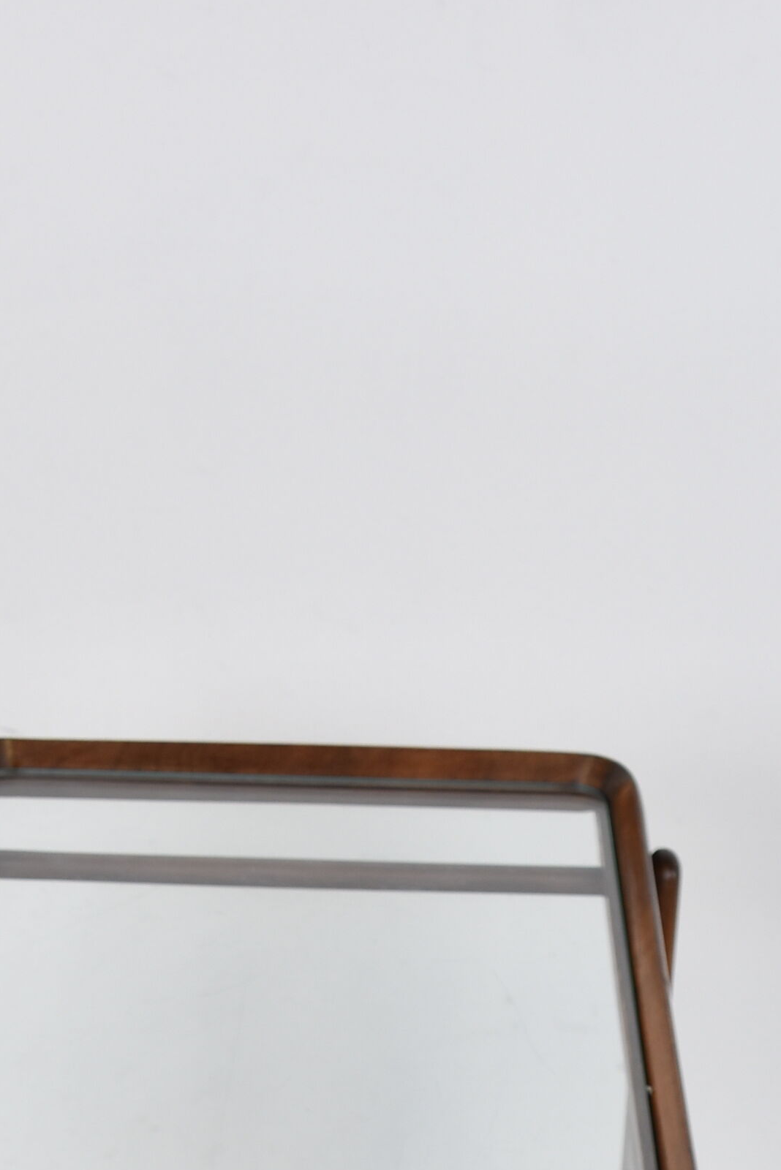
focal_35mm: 118
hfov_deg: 11.6
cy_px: 1596
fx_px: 3836
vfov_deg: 16.3
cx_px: 311
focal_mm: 28
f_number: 4
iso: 200
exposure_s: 1/50
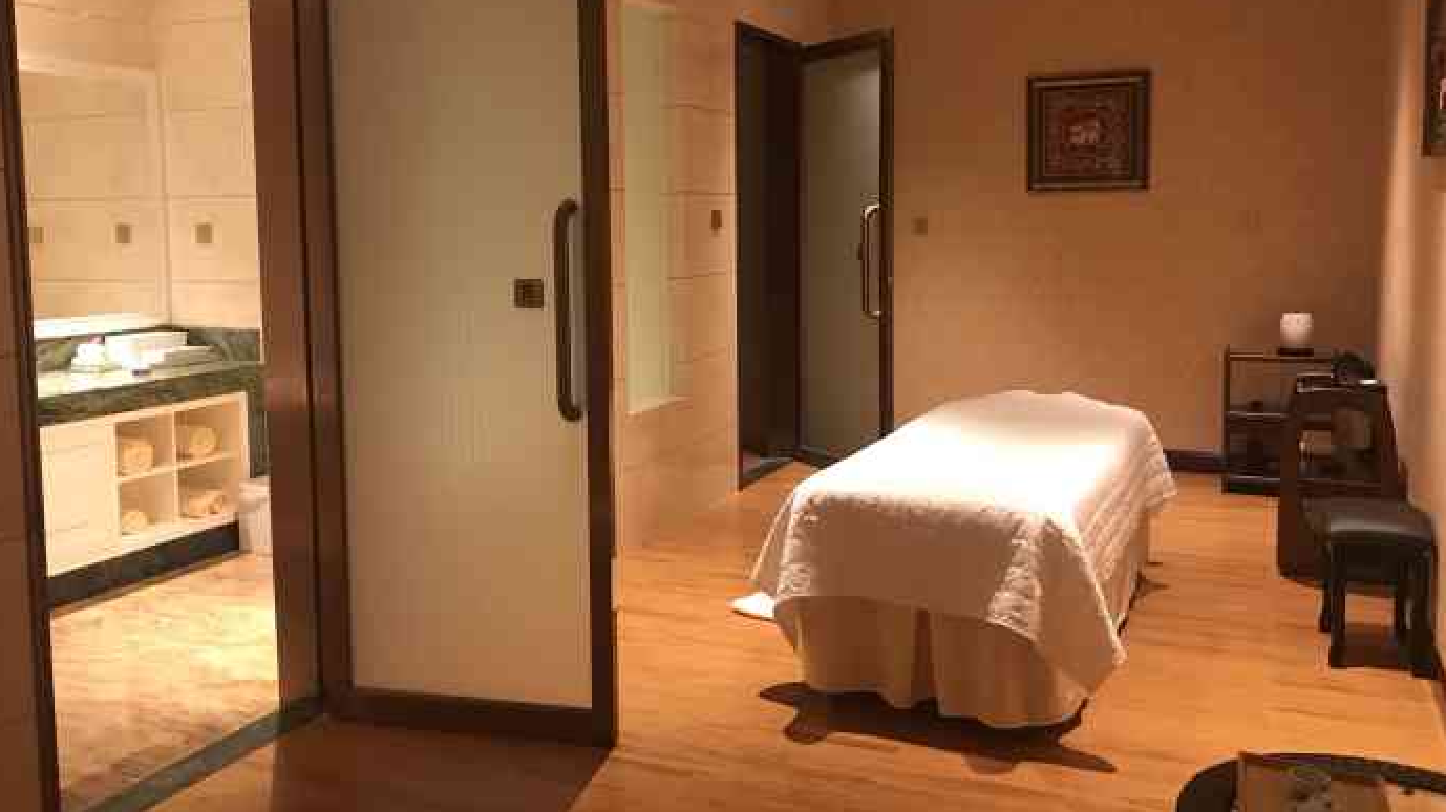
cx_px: 722
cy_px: 324
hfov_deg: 62.6
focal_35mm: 31
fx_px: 1188
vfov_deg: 37.6
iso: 100
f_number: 1.8
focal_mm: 3.99
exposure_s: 1/17
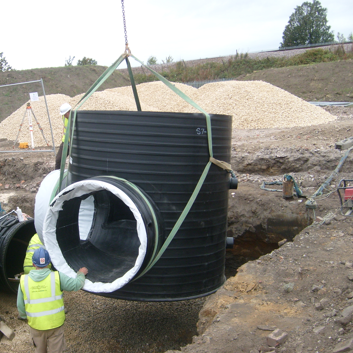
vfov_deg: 40.0
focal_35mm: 42
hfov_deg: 39.6
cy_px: 177
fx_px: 485
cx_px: 120
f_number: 2.8
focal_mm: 5.8
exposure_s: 1/250
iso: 80
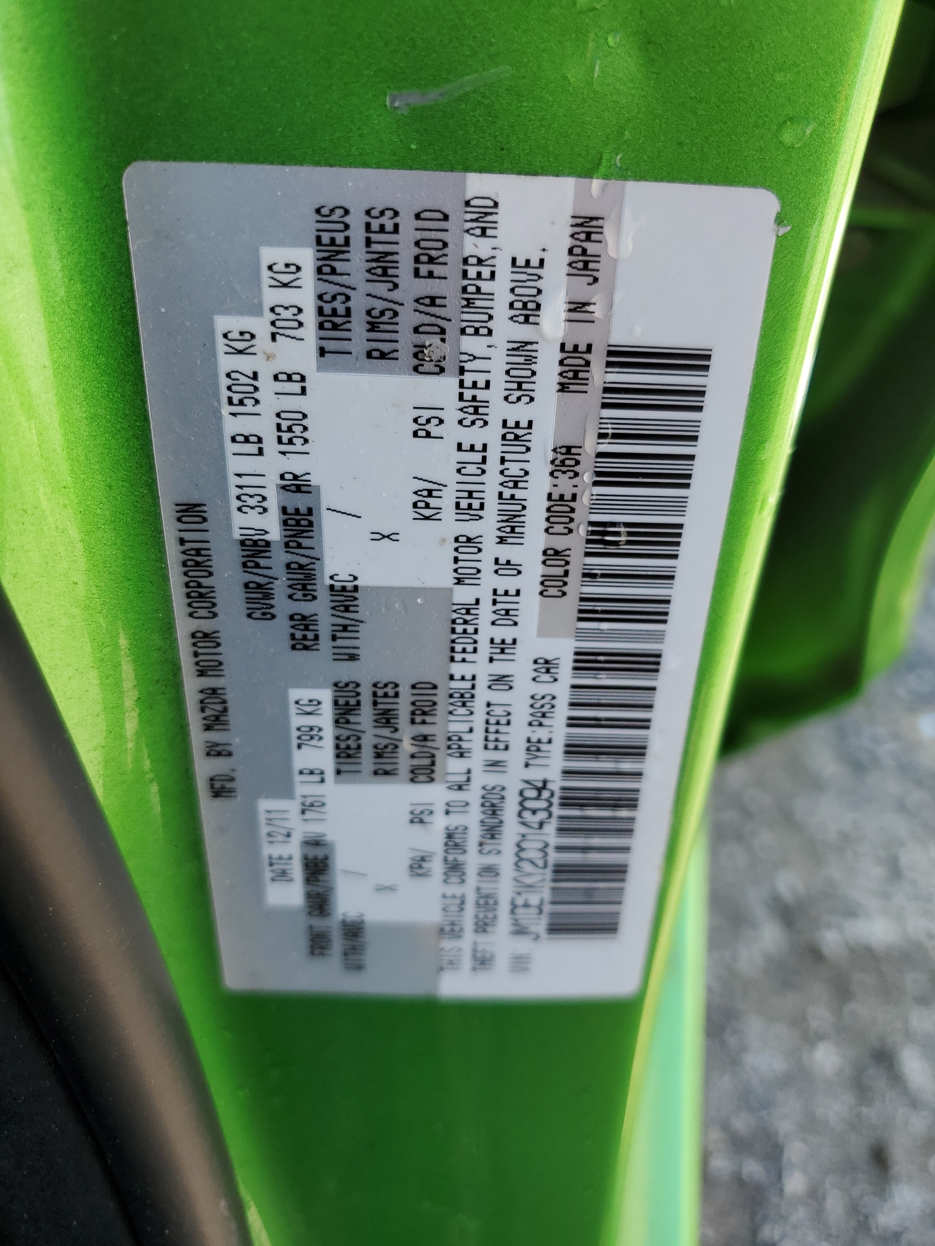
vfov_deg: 67.3
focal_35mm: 26
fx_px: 936
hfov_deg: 53.1
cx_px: 468
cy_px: 623
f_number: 1.5
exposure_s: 1/345
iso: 50
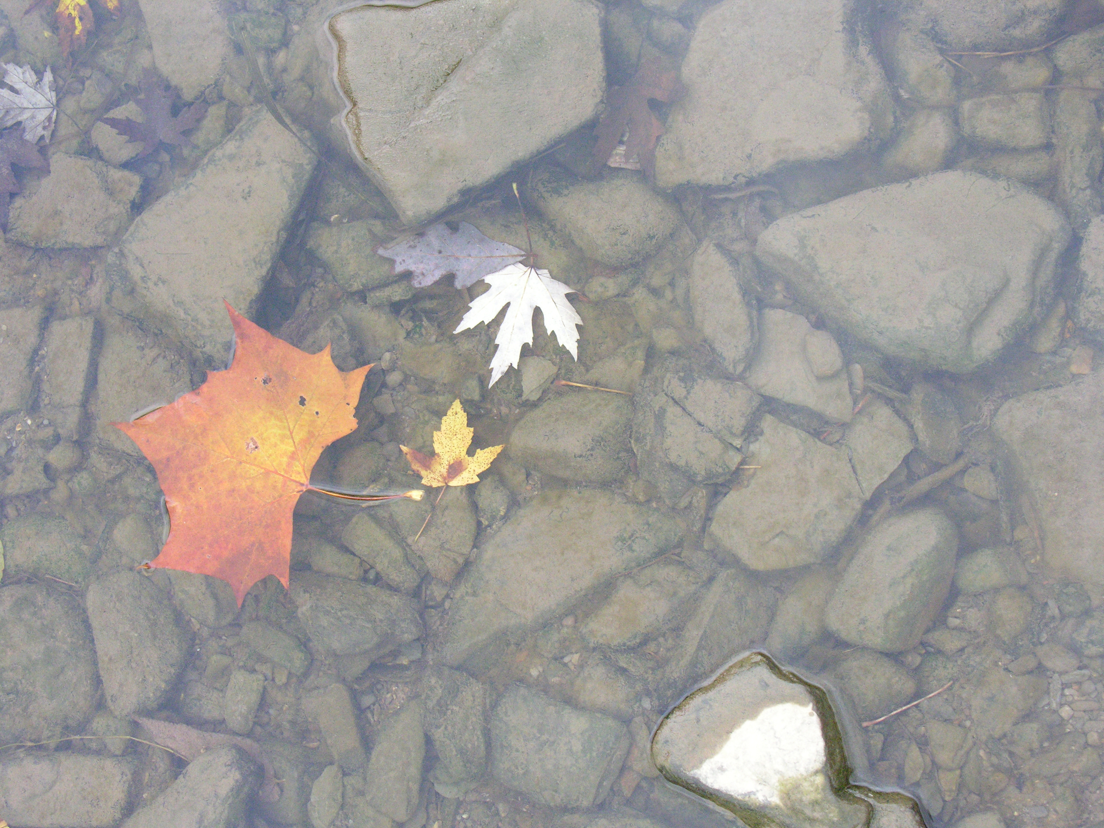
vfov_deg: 22.9
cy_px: 414
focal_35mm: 64
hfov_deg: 30.3
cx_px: 552
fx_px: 2041
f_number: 5.6
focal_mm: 16.4
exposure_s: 1/132
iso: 400
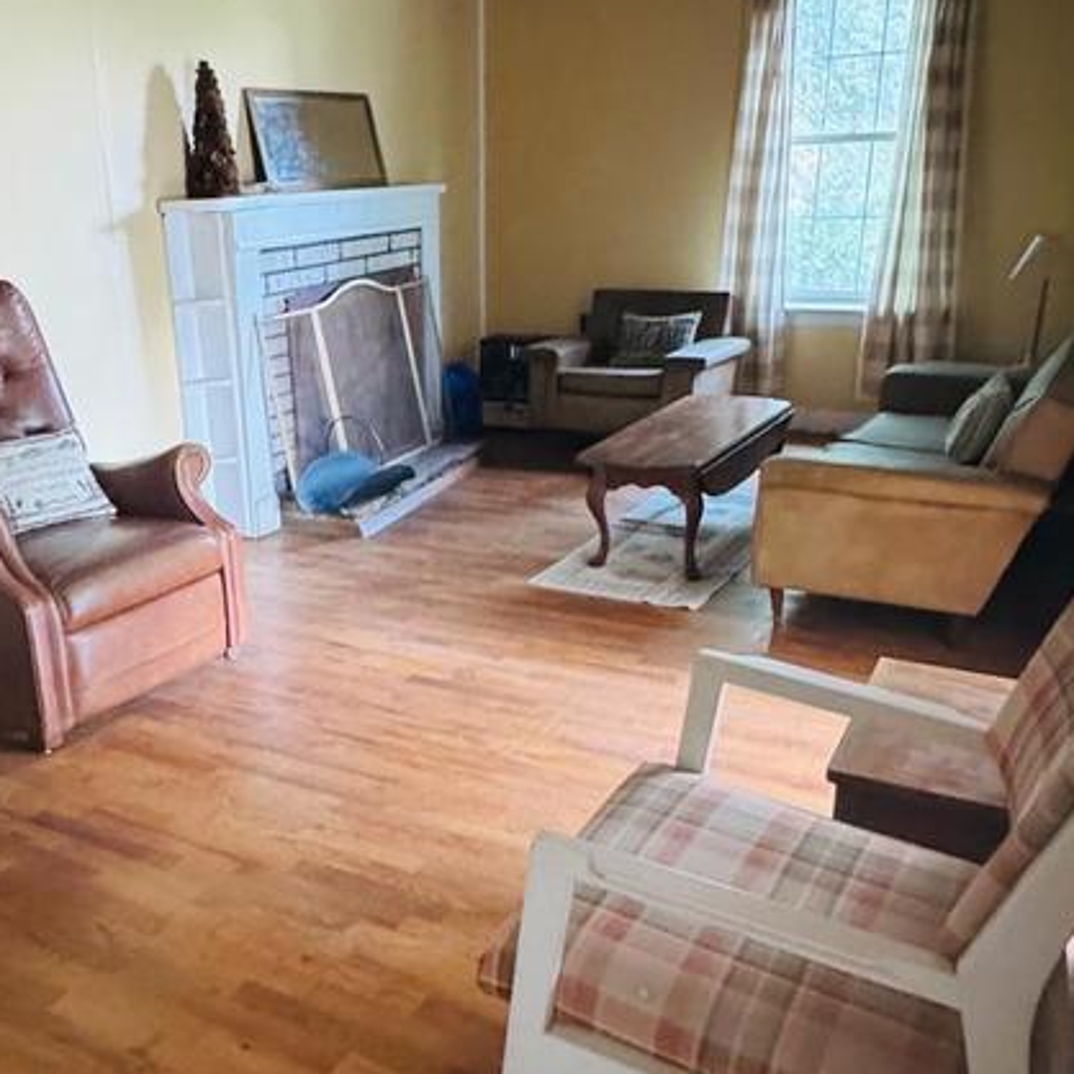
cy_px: 594
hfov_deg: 50.7
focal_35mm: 32
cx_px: 414
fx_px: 1123
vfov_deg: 51.0
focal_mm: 2.22
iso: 1250
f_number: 2.2
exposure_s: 1/51
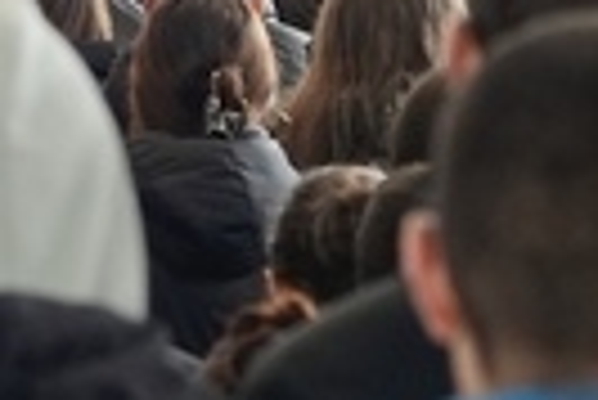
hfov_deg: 3.3
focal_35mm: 615
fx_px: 10227
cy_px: -63
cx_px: -571
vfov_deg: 2.2
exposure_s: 1/200
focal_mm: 113
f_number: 6.3
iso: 1600
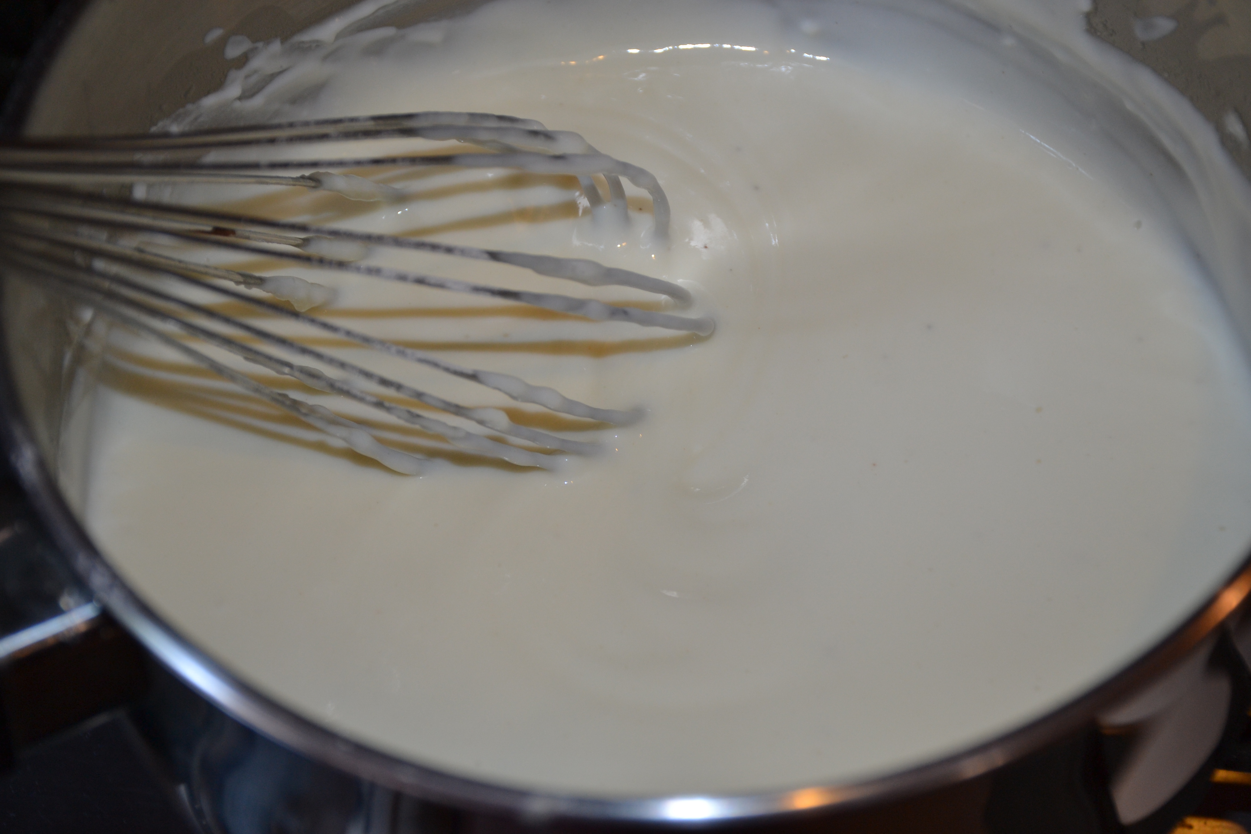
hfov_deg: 24.2
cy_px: 417
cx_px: 626
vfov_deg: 16.3
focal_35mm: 84
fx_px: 2919
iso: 360
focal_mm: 56
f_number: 4.8
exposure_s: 1/60
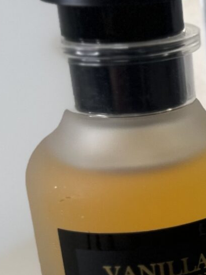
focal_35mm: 112
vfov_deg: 17.4
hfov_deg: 12.1
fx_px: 890
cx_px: 377
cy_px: 221
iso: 125
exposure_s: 1/121
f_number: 1.78
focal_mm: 6.86
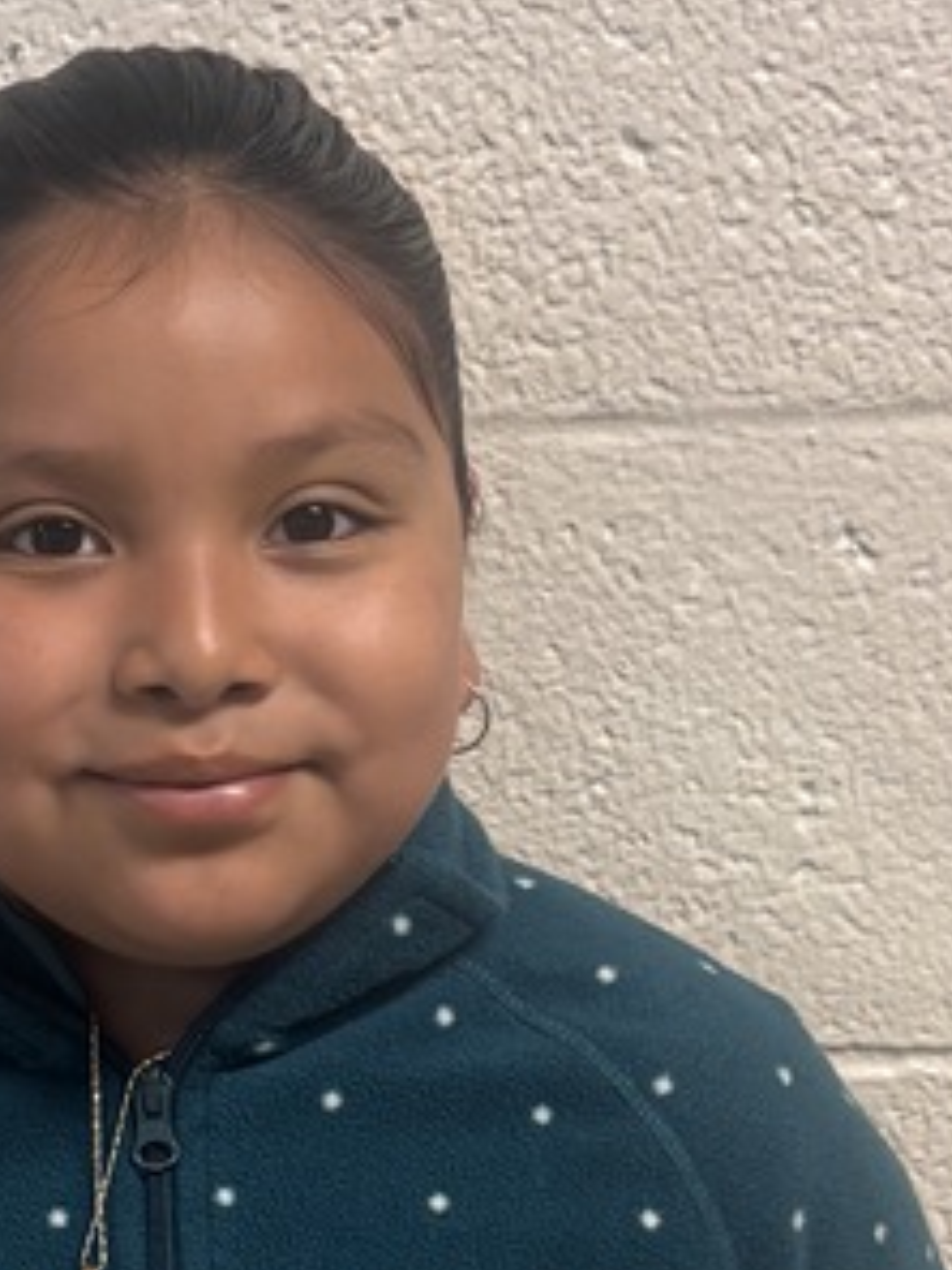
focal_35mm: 90
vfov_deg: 21.4
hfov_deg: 16.3
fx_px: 3300
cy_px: 1060
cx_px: 253
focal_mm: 5.96
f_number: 1.6
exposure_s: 1/60
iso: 200
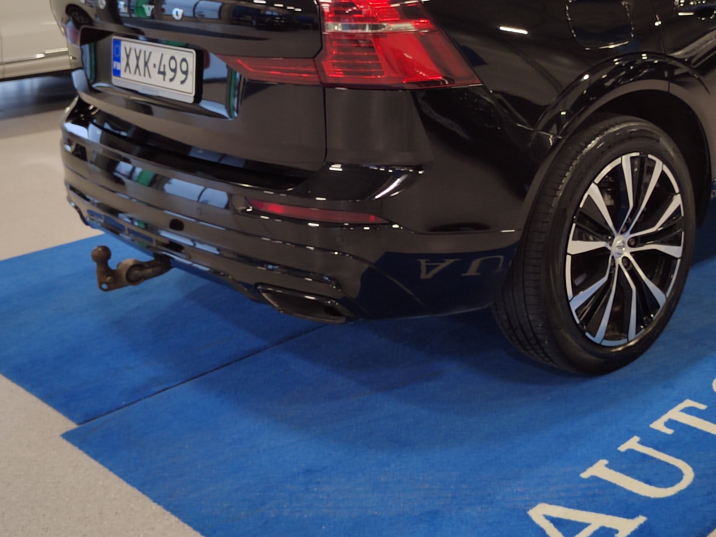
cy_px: 112
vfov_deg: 30.2
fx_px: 972
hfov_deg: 39.4
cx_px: 535
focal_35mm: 47
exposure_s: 1/100
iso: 409
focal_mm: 5.52
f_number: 1.9
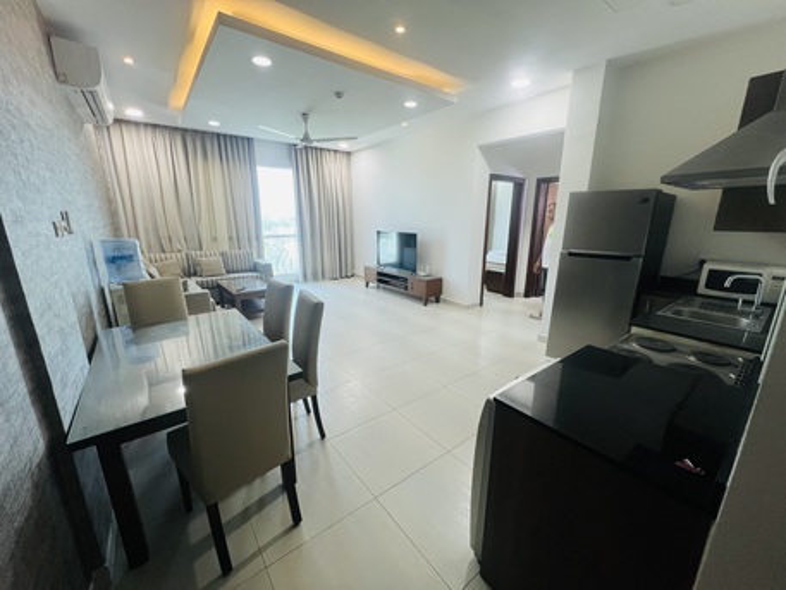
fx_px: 295
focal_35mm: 13
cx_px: 393
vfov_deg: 89.9
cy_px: 295
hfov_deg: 106.2
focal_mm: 1.57
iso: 160
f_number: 1.8
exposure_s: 1/100
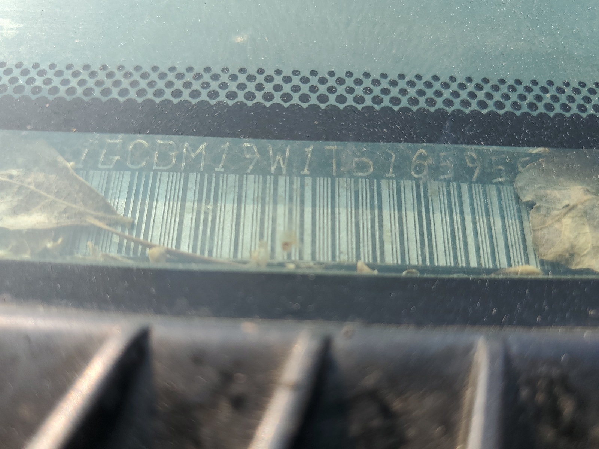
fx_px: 450
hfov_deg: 67.3
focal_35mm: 26
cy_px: 224
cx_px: 300
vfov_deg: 53.1
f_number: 1.5
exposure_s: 1/1429
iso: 50
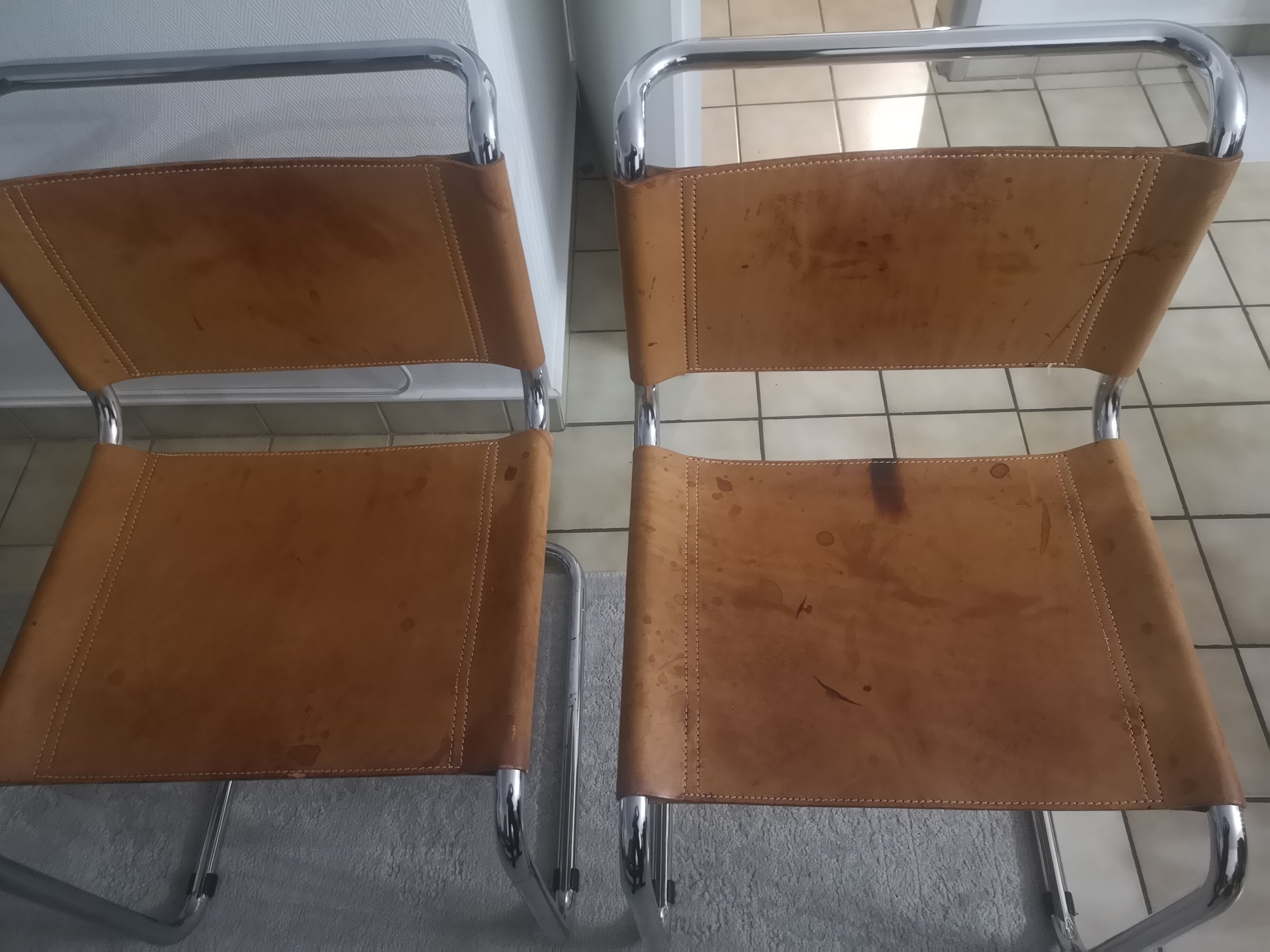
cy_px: 476
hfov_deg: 65.3
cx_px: 635
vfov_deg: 51.4
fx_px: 991
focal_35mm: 27
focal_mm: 5.58
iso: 1000
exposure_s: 1/18
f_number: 1.8
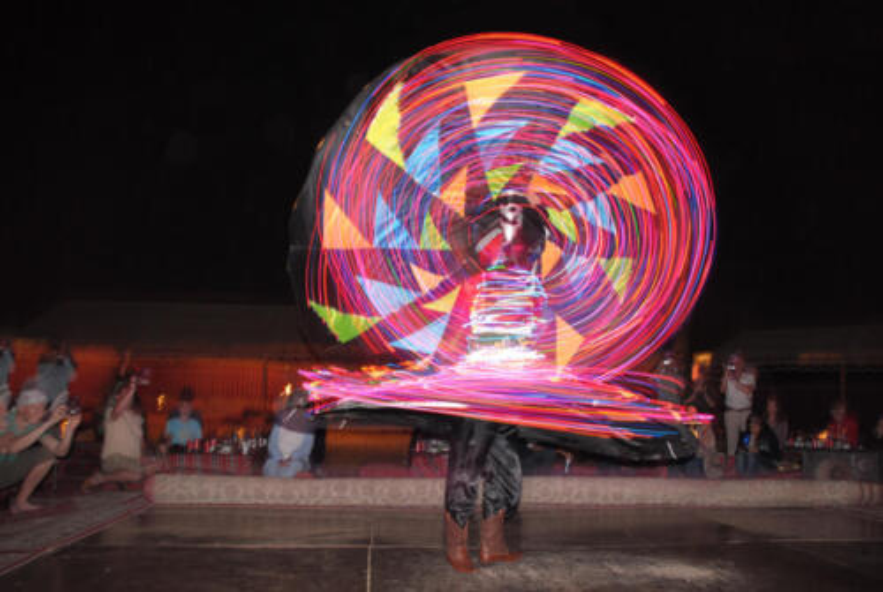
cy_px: 296
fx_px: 663
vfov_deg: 48.1
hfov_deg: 67.3
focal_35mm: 27
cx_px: 442
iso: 200
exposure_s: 1
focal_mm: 18
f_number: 3.5
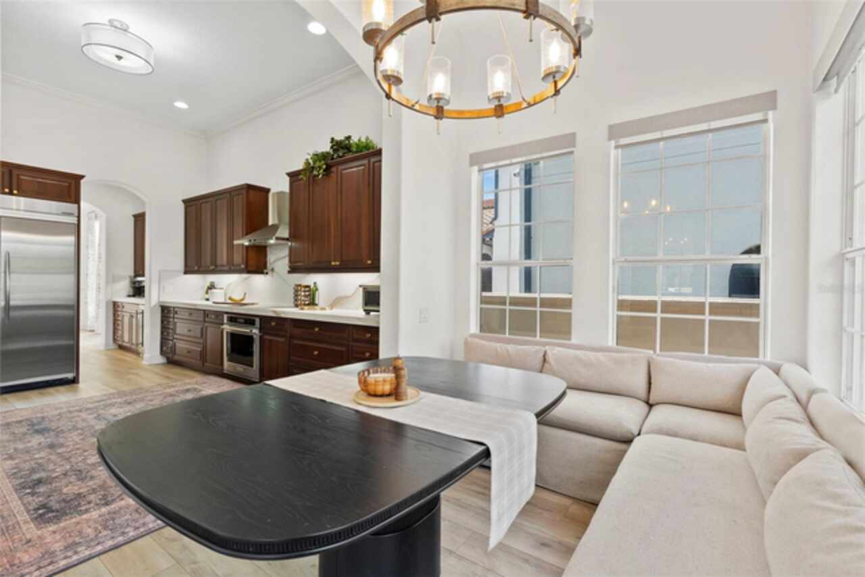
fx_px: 385
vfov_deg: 73.8
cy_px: 288
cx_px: 432
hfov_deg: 96.7
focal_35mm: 16
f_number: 9
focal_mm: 16
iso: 250
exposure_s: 1/5
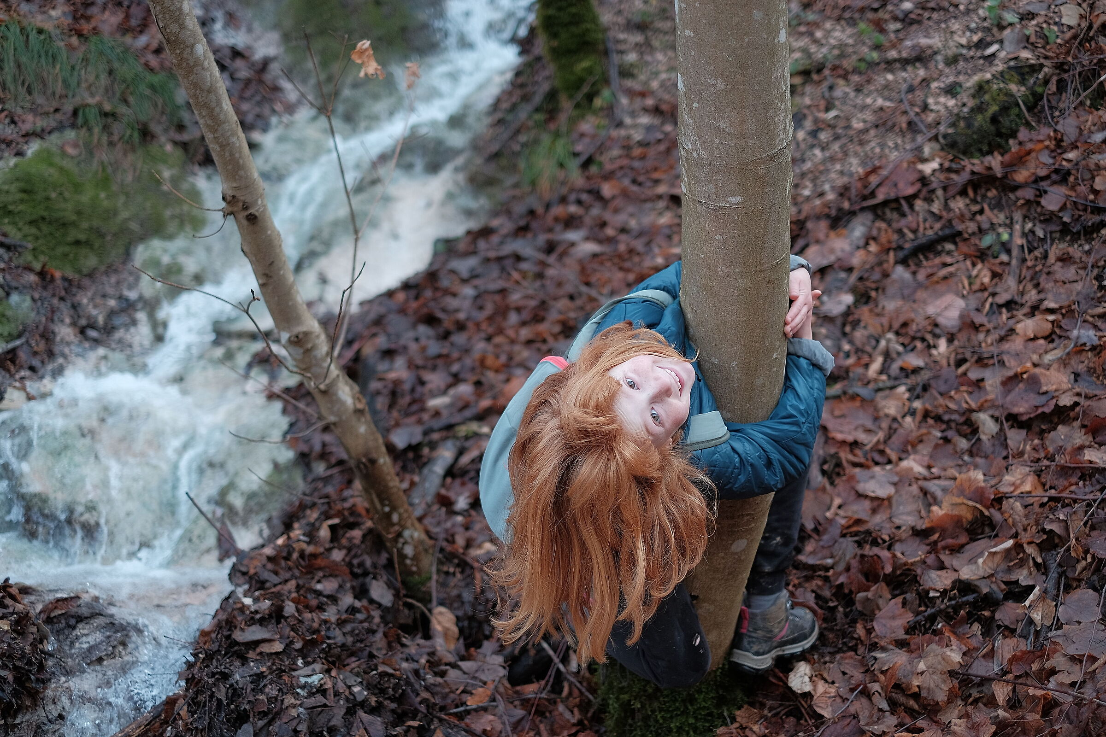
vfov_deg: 25.5
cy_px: 368
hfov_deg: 37.5
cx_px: 553
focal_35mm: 53
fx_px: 1628
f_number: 1.4
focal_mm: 35
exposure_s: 1/680
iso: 200
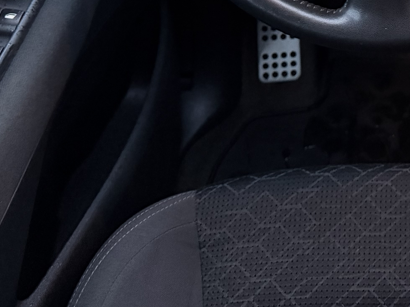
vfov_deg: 18.8
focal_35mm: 70
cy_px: -137
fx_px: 829
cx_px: 424
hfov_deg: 26.1
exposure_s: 1/35
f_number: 1.78
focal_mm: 6.76
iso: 1000
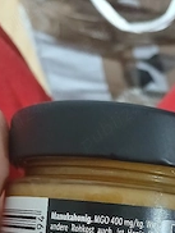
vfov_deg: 31.2
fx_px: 383
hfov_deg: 25.2
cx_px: 147
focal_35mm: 57
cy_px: 234
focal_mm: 3.98
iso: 1000
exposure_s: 1/16.7
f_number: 1.8
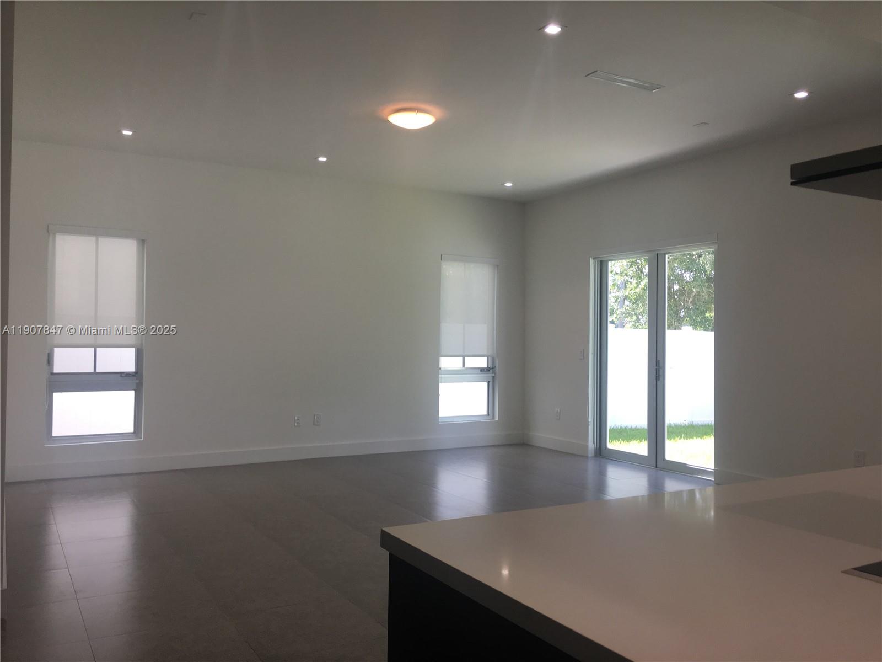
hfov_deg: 61.7
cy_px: 331
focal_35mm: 29
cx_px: 441
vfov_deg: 48.2
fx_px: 739
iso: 32
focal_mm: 4.15
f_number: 2.2
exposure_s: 1/60
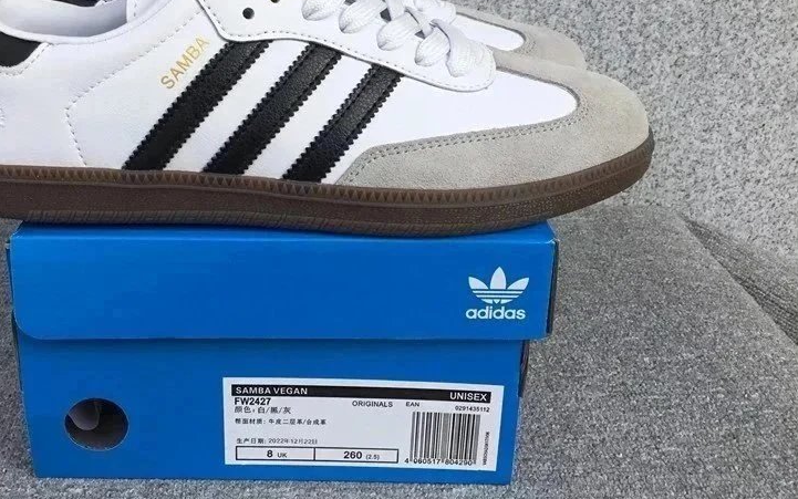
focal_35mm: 41
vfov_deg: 31.1
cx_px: 301
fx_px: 892
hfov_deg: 47.8
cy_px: 186
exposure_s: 1/646
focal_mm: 3.3
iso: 25
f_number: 2.4
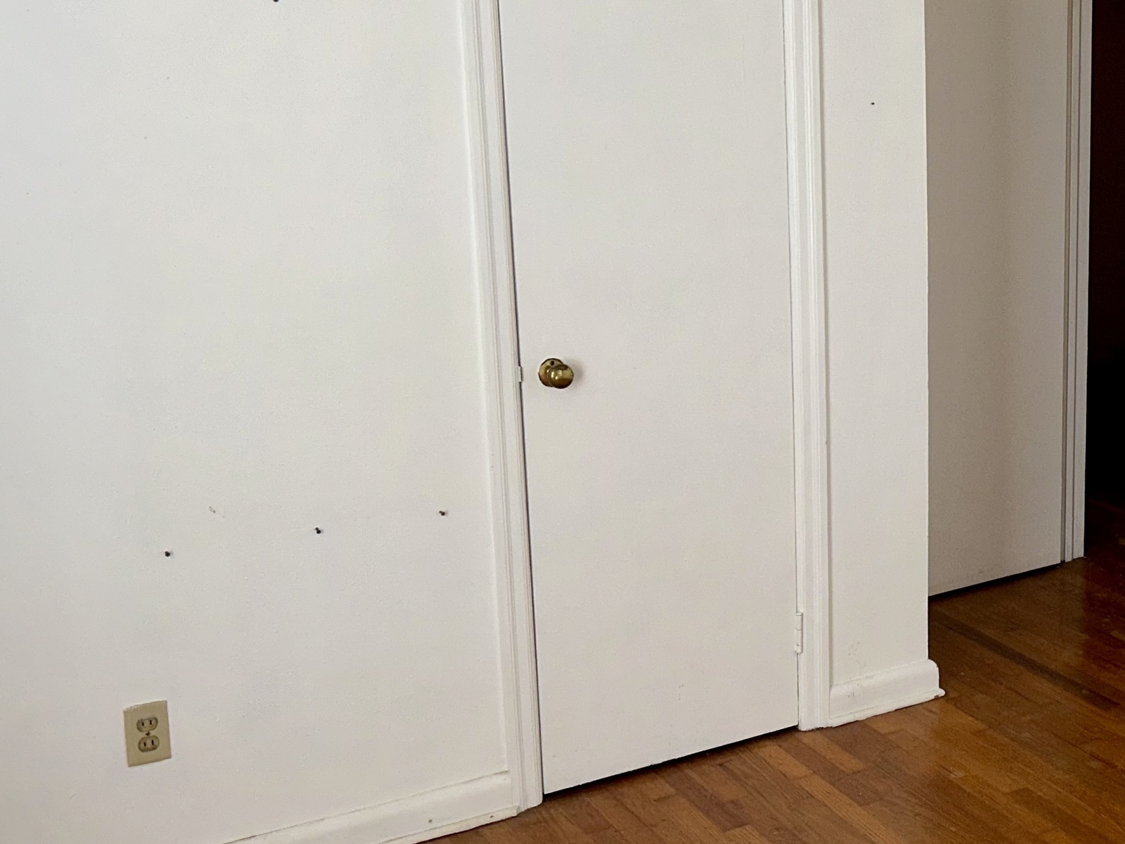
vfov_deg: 29.1
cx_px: 1045
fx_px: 1625
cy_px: 398
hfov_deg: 35.6
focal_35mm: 50
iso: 32
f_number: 1.5
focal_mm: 5.7
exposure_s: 1/302
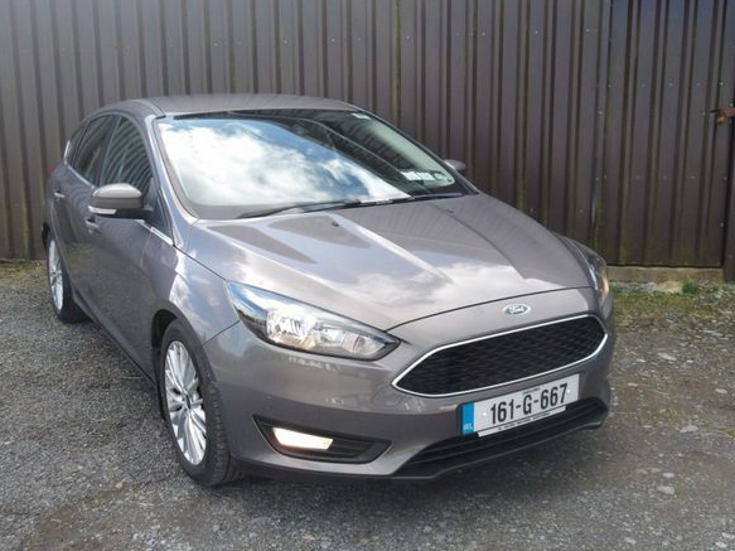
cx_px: 359
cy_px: 280
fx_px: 743
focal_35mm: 35
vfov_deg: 40.7
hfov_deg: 52.6
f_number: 3.3
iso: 100
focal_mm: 6.1
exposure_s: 1/345
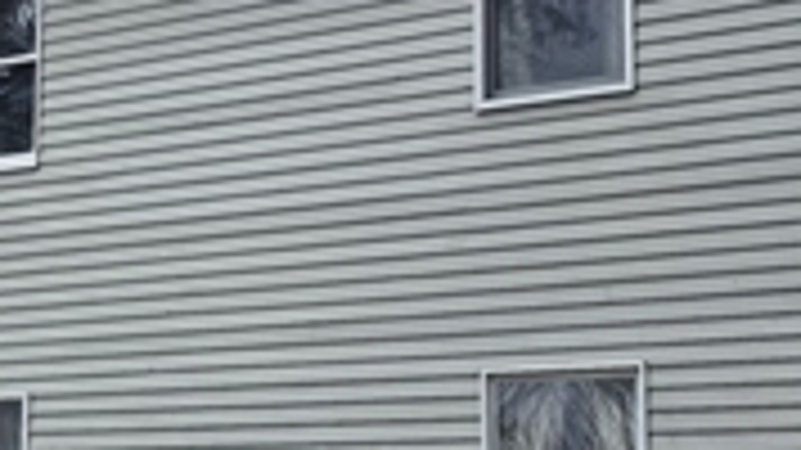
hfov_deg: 18.4
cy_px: 256
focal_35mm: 108
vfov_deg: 11.2
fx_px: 2293
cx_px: -252
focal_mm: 5.4
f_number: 1.8
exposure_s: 1/328
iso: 25
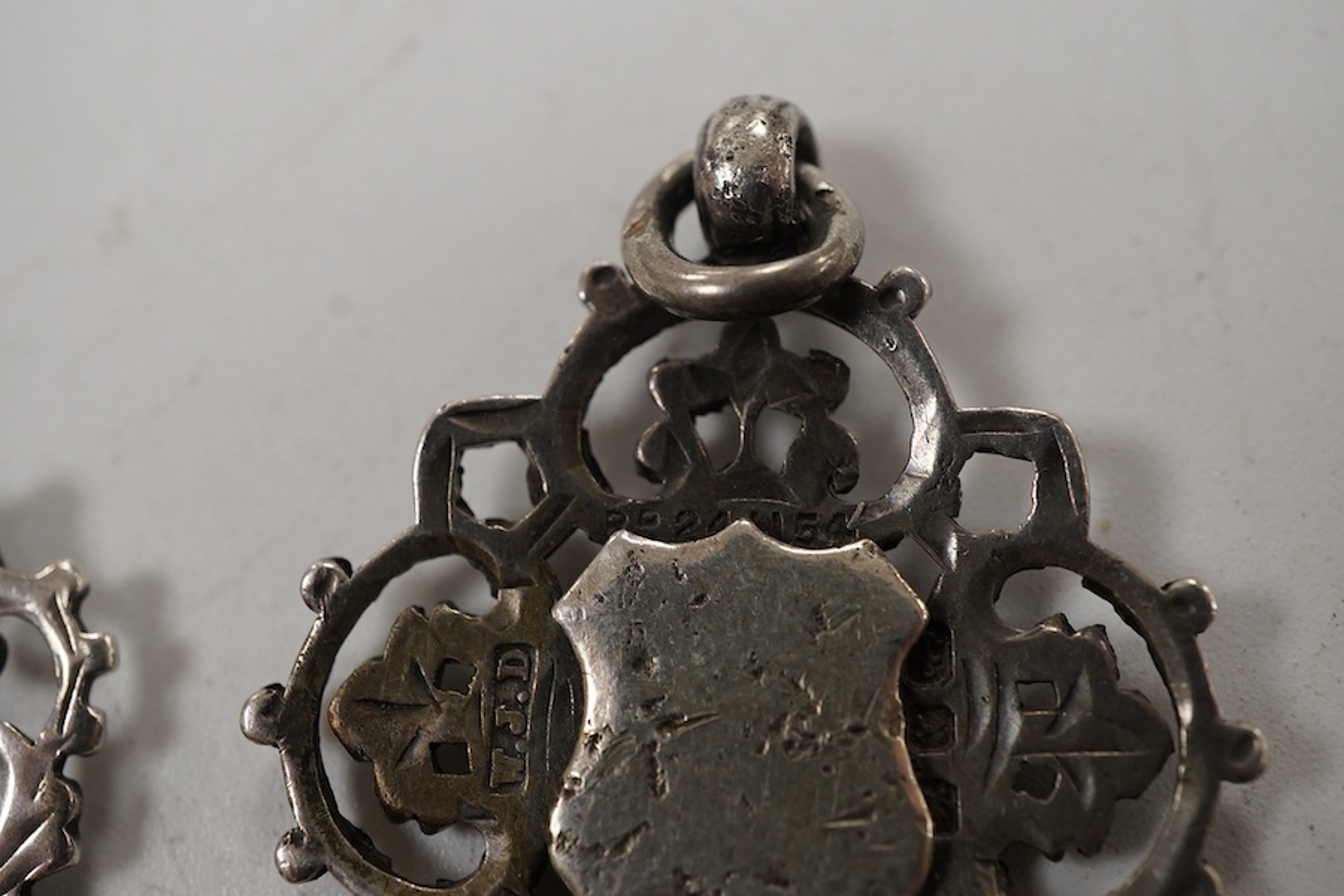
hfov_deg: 43.6
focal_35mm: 45
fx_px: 1680
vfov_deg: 29.9
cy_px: 448
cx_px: 672
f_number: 11
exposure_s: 1/125
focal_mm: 30
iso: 1250
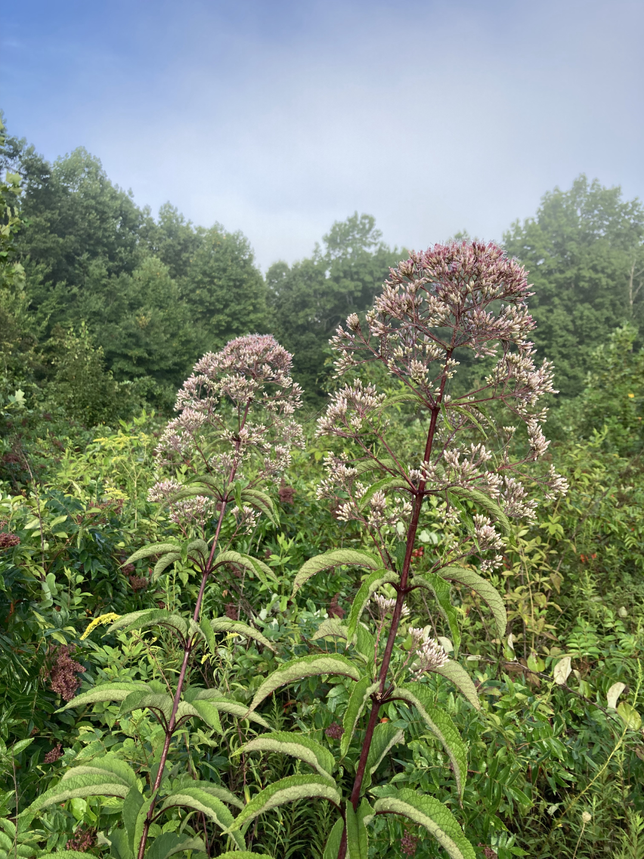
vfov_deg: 63.4
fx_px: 695
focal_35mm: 28
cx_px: 322
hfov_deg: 49.7
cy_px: 430
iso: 20
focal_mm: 4
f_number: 1.8
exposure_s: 1/558
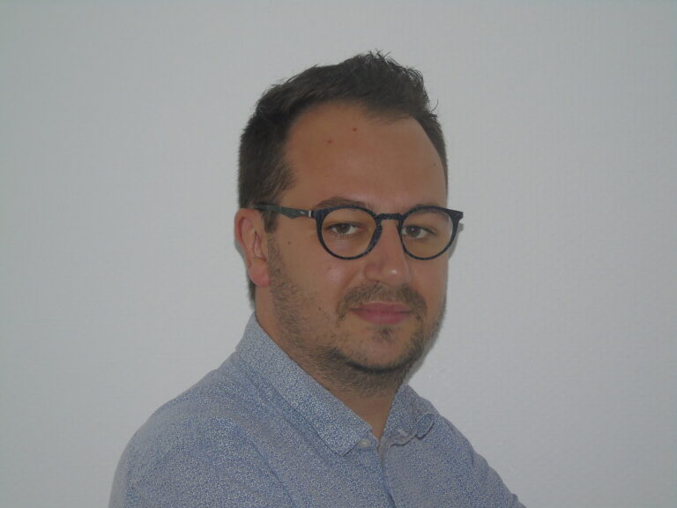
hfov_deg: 12.2
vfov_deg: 9.2
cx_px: 338
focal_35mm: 162
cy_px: 254
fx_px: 3168
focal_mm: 29
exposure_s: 1/60
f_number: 4.9
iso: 200
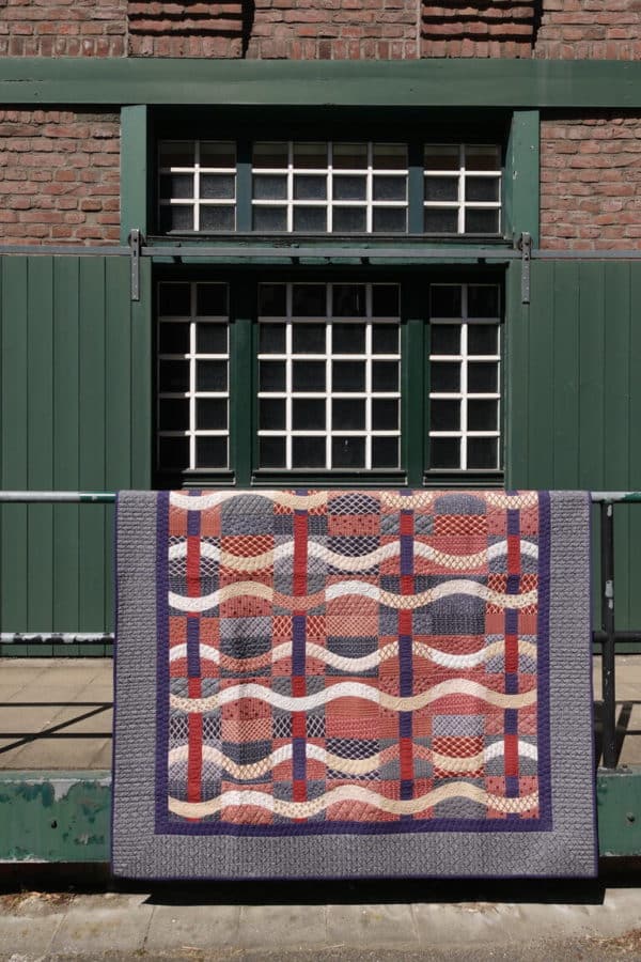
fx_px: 641
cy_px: 481
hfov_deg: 53.1
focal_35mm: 24
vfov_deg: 73.7
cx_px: 320
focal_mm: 9.4
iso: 125
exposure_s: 1/160
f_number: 4
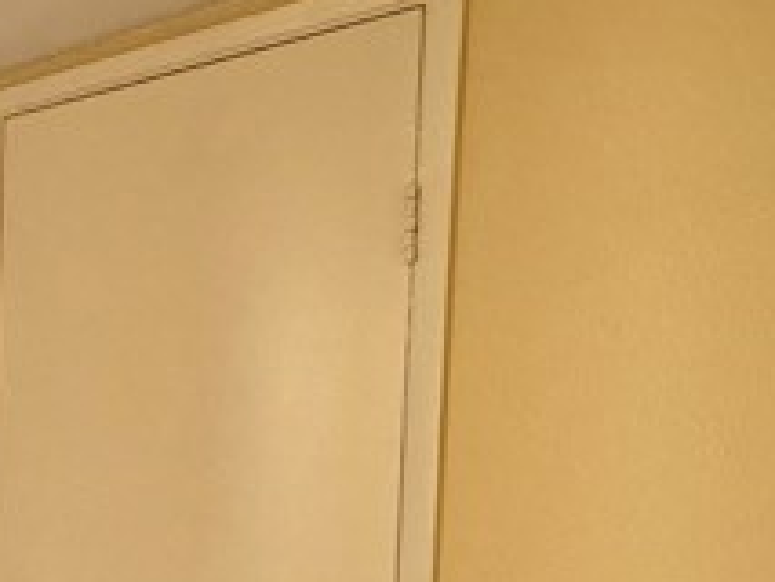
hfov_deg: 33.7
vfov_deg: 33.2
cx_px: -211
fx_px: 941
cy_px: 484
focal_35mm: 42
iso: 320
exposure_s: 1/120
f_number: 2.2
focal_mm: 2.22
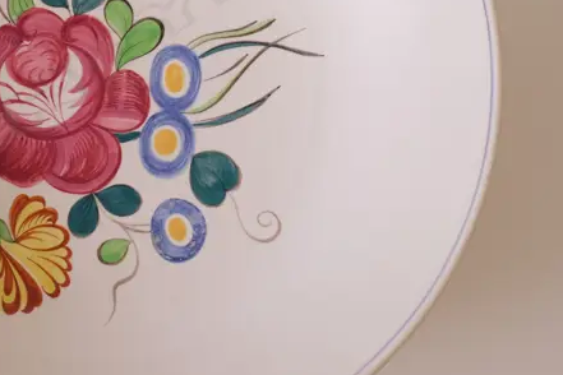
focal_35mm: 123
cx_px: 83
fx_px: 1923
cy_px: 73
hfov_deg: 16.5
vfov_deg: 11.1
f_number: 3.2
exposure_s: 1/125
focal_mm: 35
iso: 500
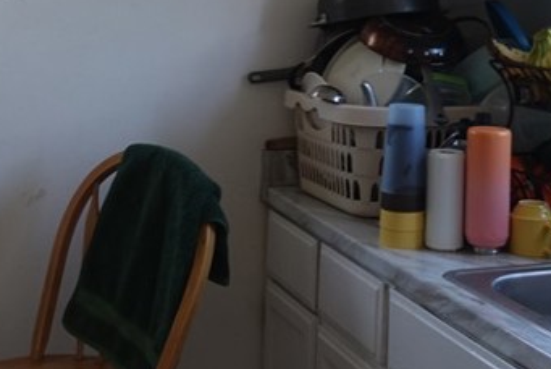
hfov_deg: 27.9
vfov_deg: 18.0
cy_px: -78
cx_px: 364
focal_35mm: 72
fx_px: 1103
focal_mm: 8.8
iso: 125
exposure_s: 1/30
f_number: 2.8
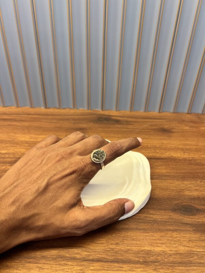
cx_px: 102
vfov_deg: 67.3
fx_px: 205
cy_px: 136
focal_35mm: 26
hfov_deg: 53.1
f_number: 1.5
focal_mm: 5.7
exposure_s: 1/100
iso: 125
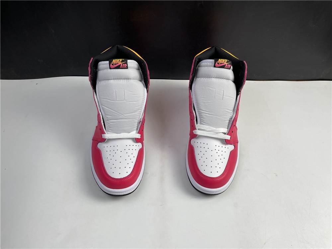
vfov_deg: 53.1
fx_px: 249
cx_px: 166
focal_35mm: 26
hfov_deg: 67.3
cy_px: 124
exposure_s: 1/100
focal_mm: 4.2
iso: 32
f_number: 1.6
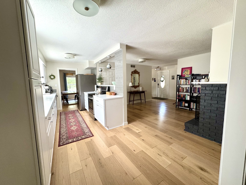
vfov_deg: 85.7
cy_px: 92
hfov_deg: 102.1
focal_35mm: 14
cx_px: 123
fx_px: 99
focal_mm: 2.22
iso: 250
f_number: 2.2
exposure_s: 1/99
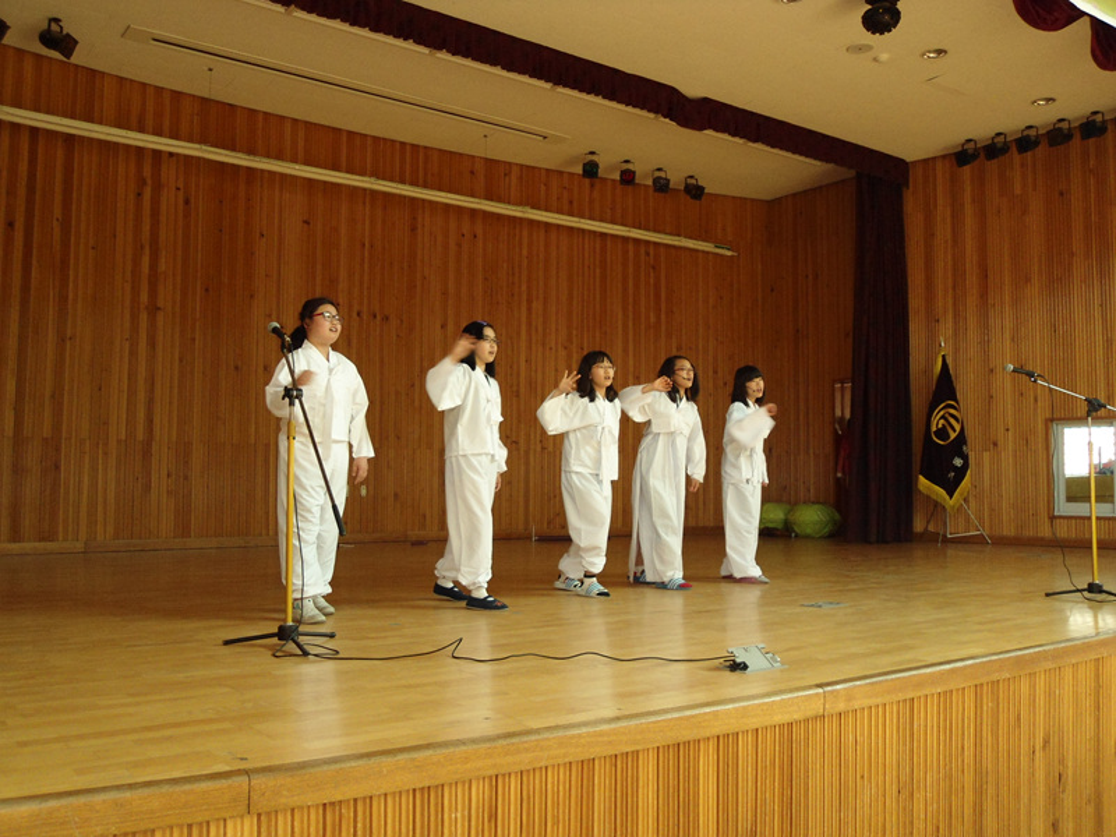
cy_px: 418
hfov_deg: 58.4
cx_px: 558
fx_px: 999
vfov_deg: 45.4
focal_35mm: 31
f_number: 3
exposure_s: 1/40
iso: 200
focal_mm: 5.6
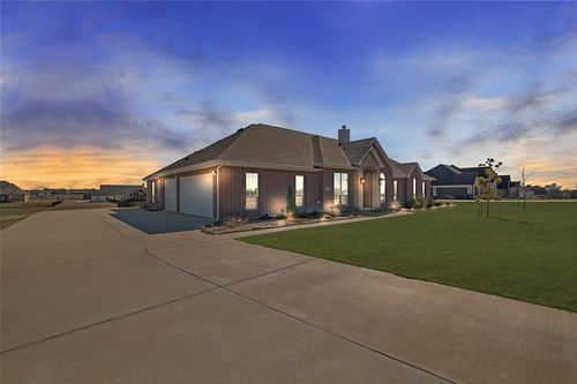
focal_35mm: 15
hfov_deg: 100.4
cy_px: 192
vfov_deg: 77.3
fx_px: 240
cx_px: 288
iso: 100
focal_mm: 10
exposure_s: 1/2000
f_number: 7.1
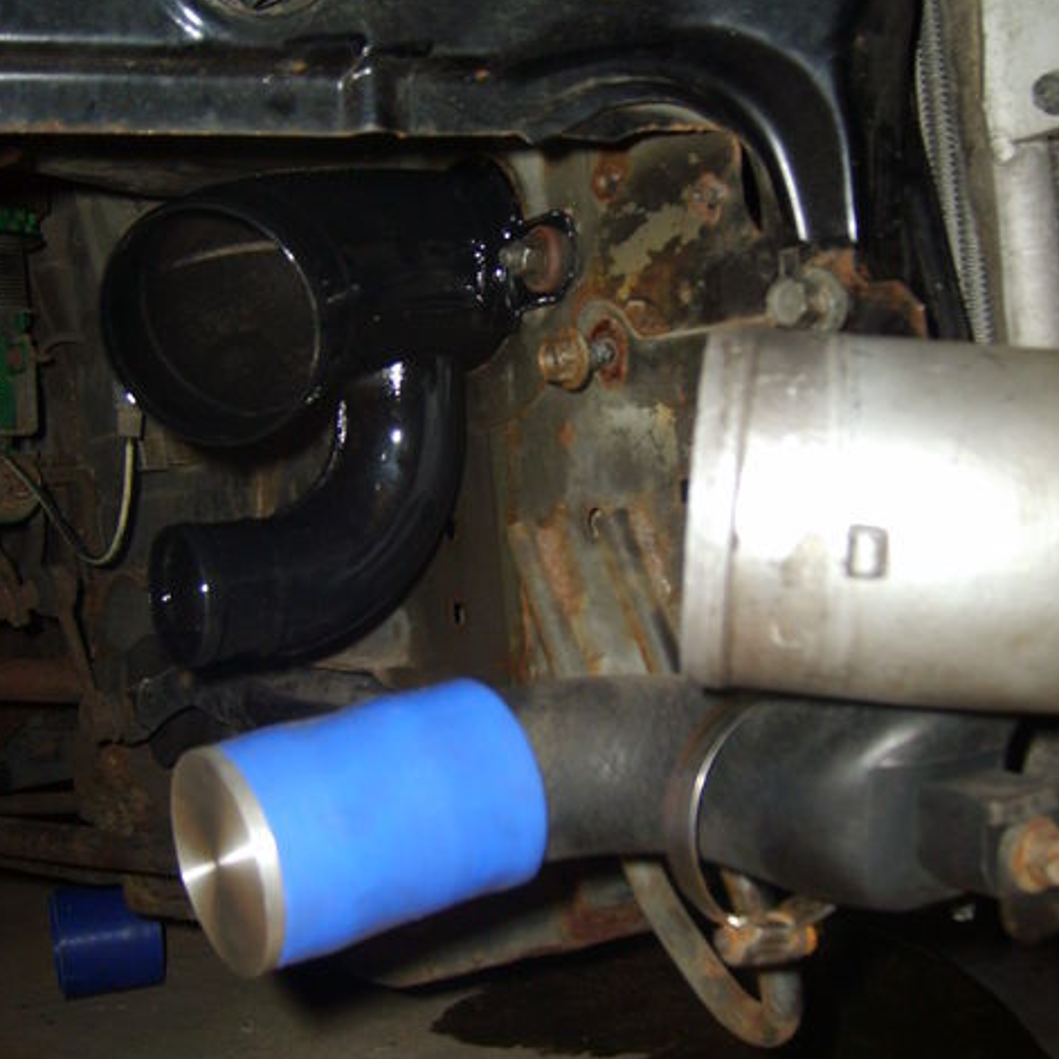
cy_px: 526
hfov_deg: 40.0
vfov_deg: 40.0
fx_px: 1454
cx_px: 526
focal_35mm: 42
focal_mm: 5.8
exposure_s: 1/45
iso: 100
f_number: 2.8
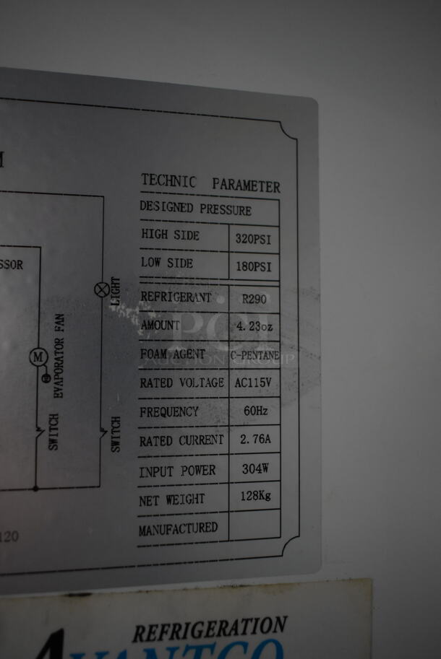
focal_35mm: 33
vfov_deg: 57.2
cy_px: 330
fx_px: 605
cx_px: 220
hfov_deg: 40.0
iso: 800
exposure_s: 1/60
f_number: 4.5
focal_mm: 22
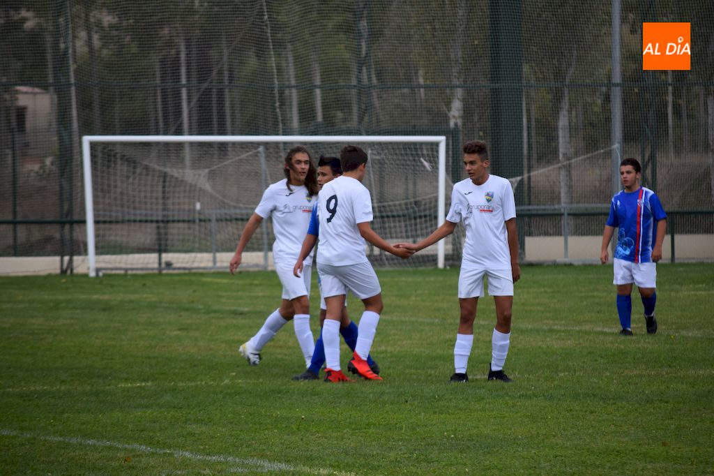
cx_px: 357
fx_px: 4758
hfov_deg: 8.6
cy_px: 238
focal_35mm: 240
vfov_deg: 5.7
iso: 400
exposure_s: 1/1600
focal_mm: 160
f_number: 6.3
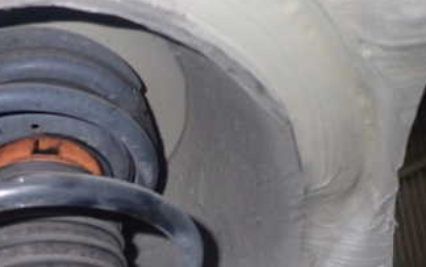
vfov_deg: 25.5
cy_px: 247
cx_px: 41
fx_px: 569
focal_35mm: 49
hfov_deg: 38.2
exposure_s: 1/30
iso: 500
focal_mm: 4.5
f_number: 5.6
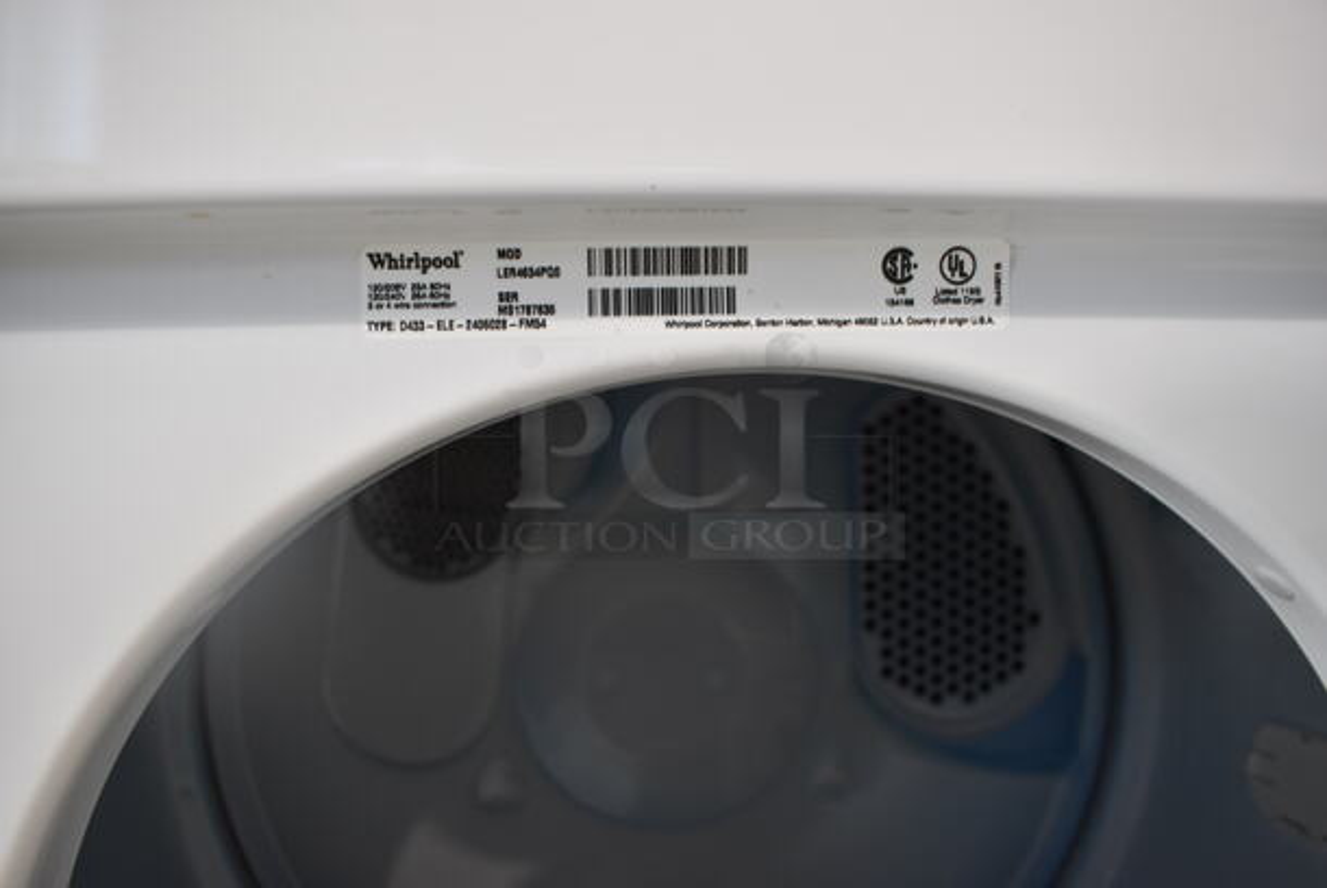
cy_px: 444
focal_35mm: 27
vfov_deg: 48.0
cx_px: 664
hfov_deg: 67.3
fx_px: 996
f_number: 5
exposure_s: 1/60
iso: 800
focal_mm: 18
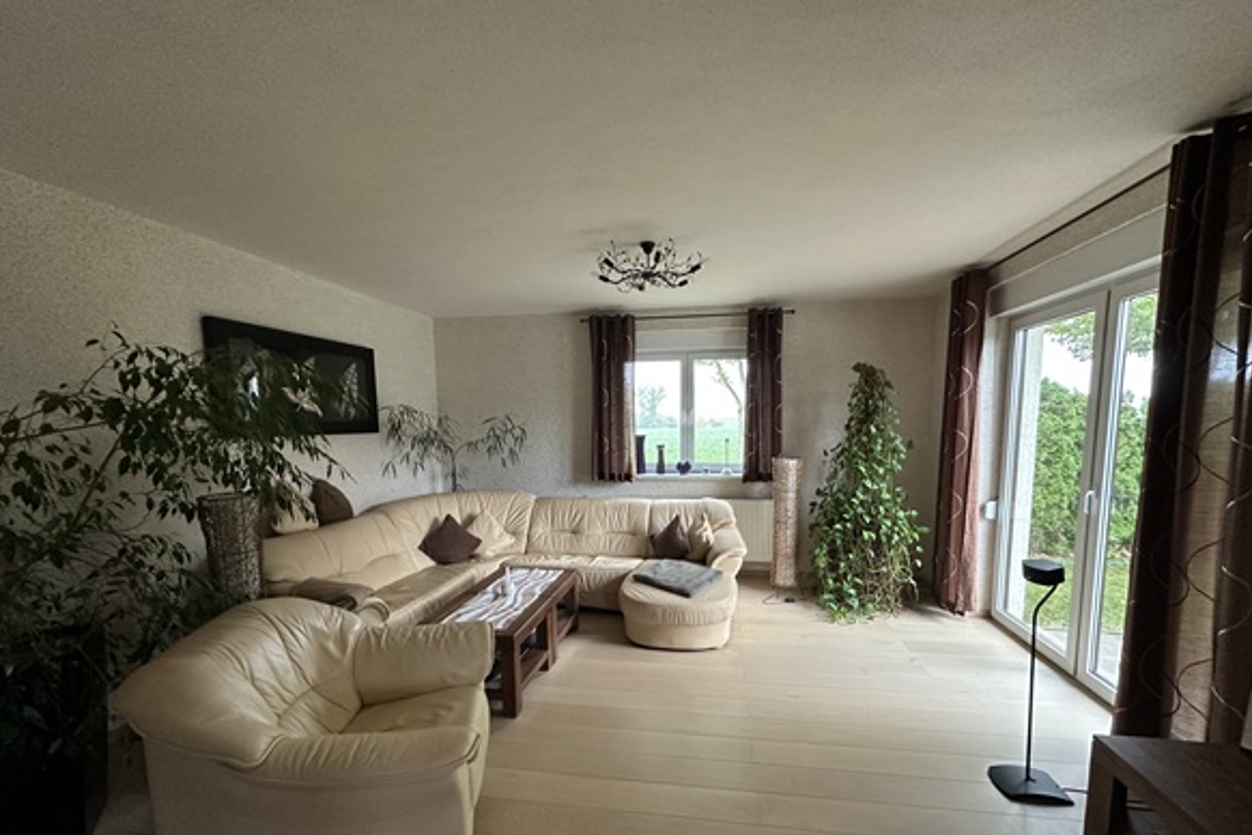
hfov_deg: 100.4
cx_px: 641
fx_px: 522
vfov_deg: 76.8
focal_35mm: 15
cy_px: 480
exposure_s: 1/60
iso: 400
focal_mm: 2.22
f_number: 2.2
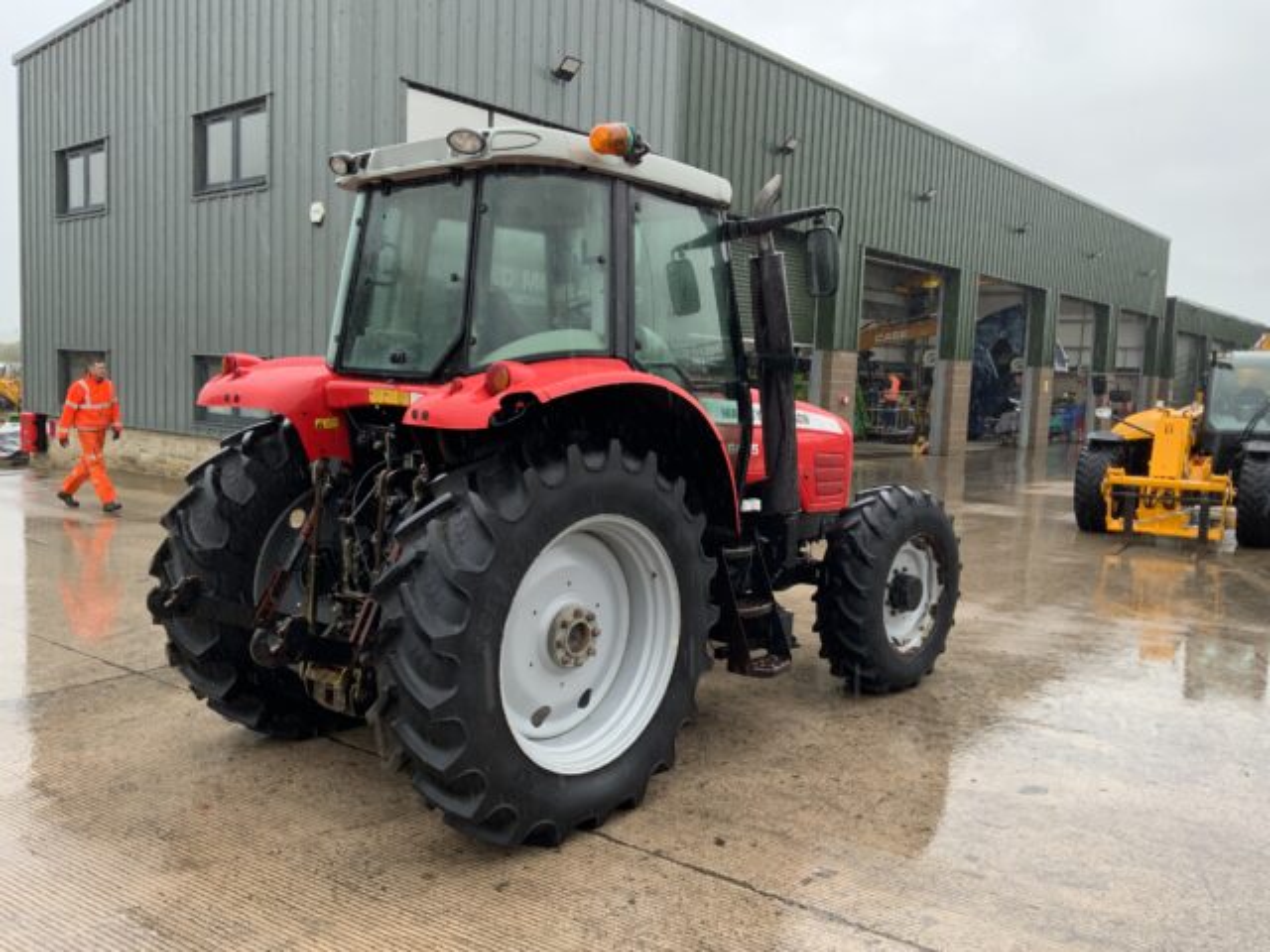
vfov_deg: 48.2
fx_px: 1064
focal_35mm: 29
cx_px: 635
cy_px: 476
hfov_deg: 61.7
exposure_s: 1/122
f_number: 1.8
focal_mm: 3
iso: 40
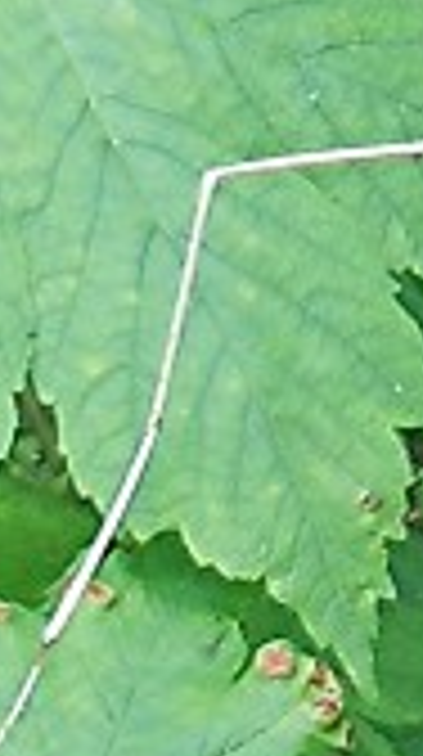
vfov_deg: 11.5
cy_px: -1030
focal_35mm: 156
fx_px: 3123
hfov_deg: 7.1
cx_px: 1125
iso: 100
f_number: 3.5
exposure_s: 1/60
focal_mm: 5.4
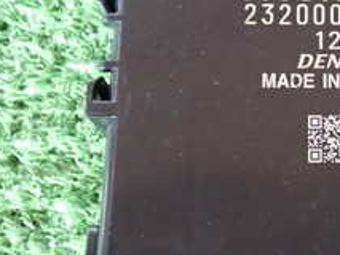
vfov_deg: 16.4
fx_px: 884
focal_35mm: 90
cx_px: 342
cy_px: 73
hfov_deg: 21.0
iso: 640
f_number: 2.4
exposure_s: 1/30
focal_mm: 5.79
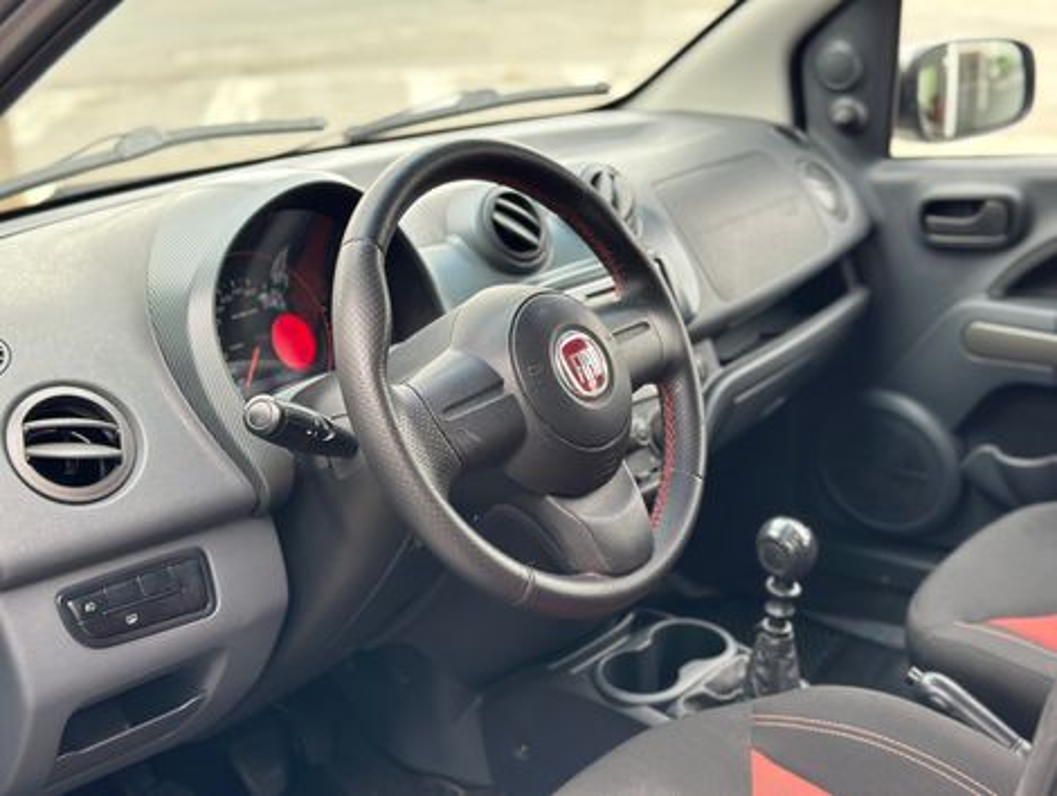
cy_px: 398
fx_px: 1468
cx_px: 528
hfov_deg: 39.6
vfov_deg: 30.3
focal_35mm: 48
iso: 125
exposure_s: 1/72
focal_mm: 6.86
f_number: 1.78
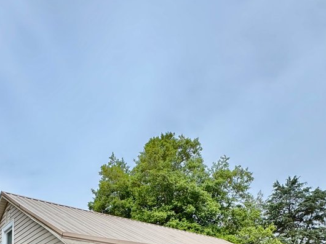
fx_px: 377
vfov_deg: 28.8
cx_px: 120
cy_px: 324
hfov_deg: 46.4
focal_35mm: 40
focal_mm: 2.22
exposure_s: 1/1110
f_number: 2.2
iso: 40
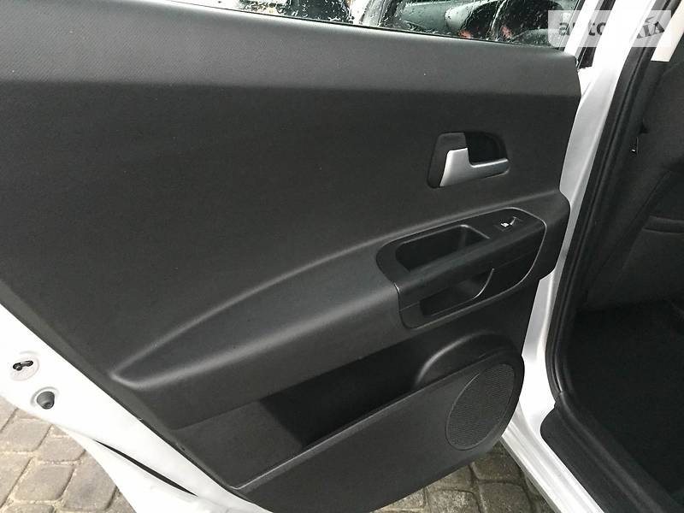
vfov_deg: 48.2
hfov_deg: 61.7
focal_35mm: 29
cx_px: 342
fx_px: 573
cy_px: 256
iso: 250
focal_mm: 4.2
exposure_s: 1/25
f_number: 2.2
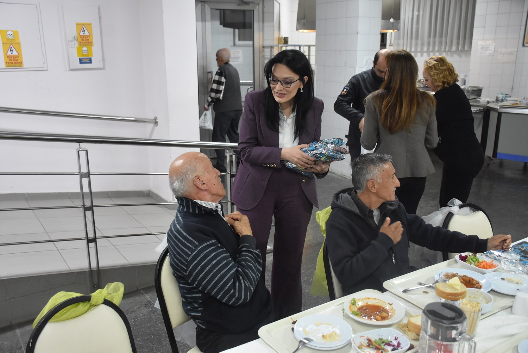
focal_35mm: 33
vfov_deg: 40.0
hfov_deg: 57.2
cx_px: 264
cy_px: 176
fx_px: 484
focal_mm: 22
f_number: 4
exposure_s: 1/60
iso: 1800
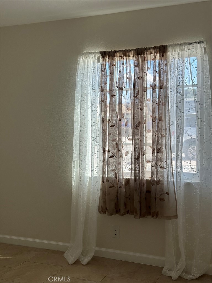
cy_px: 142
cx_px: 106
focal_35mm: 48
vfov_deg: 39.7
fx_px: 392
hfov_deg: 30.3
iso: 64
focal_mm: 6.86
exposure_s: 1/371
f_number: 1.78
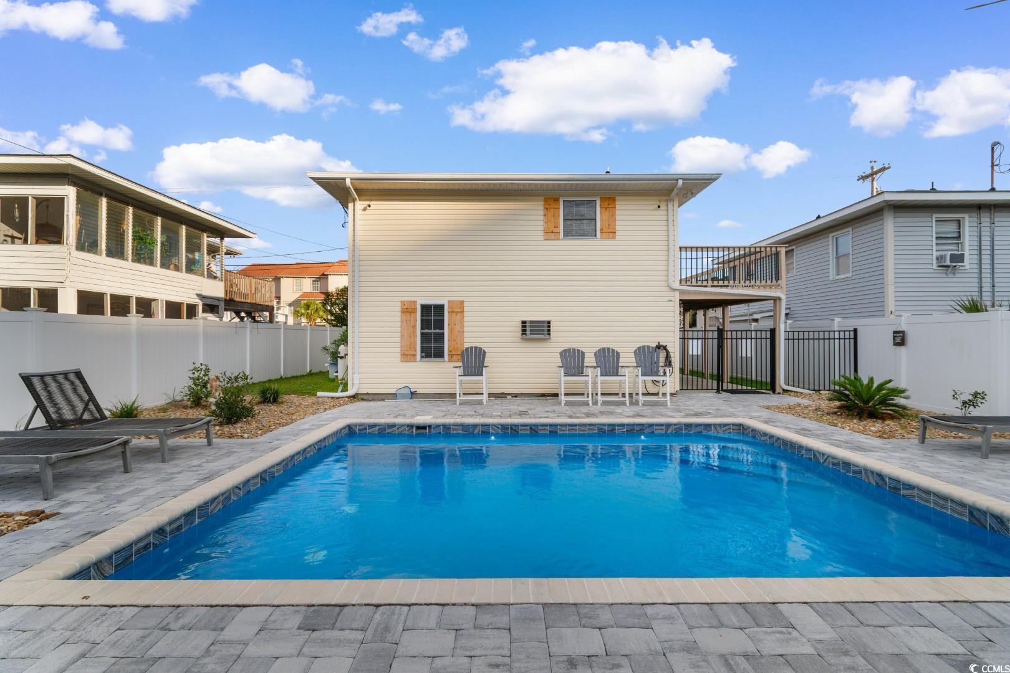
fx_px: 421
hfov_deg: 100.4
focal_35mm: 15
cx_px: 505
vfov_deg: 77.3
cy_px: 336
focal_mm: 10
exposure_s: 1/250
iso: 100
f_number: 8
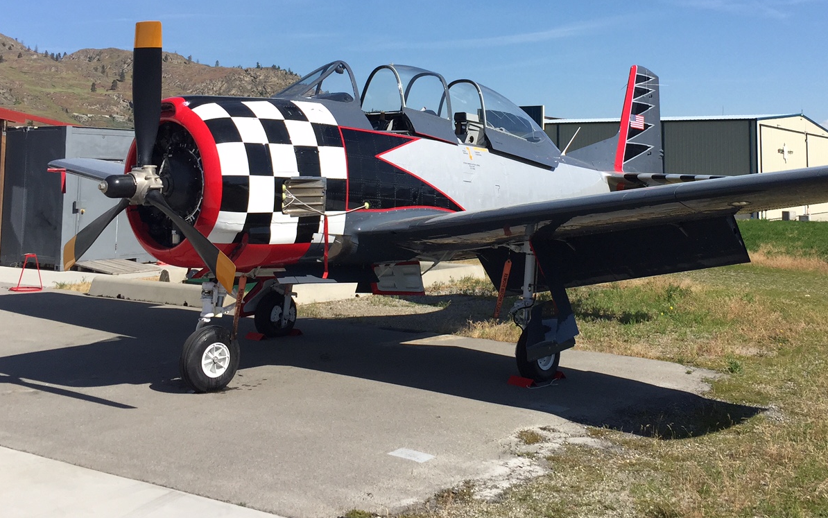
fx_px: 948
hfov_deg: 47.0
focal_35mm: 42
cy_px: 122
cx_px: 484
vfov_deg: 30.0
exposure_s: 1/2326
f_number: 2.2
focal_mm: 4.15
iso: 32
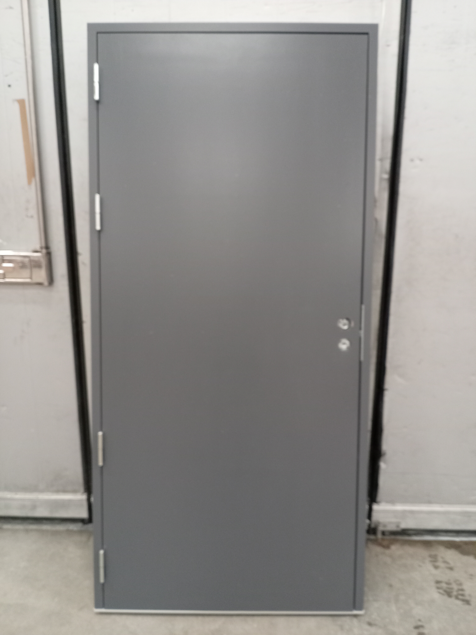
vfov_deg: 65.3
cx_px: 238
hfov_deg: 51.4
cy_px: 318
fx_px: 495
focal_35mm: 27
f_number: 1.8
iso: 1787
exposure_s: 1/20
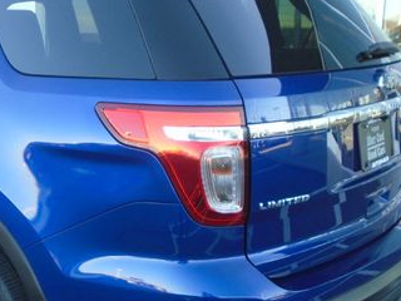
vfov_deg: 28.0
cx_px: 65
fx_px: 602
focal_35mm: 52
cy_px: 162
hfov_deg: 35.3
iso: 100
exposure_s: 1/80
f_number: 3.2
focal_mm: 4.6
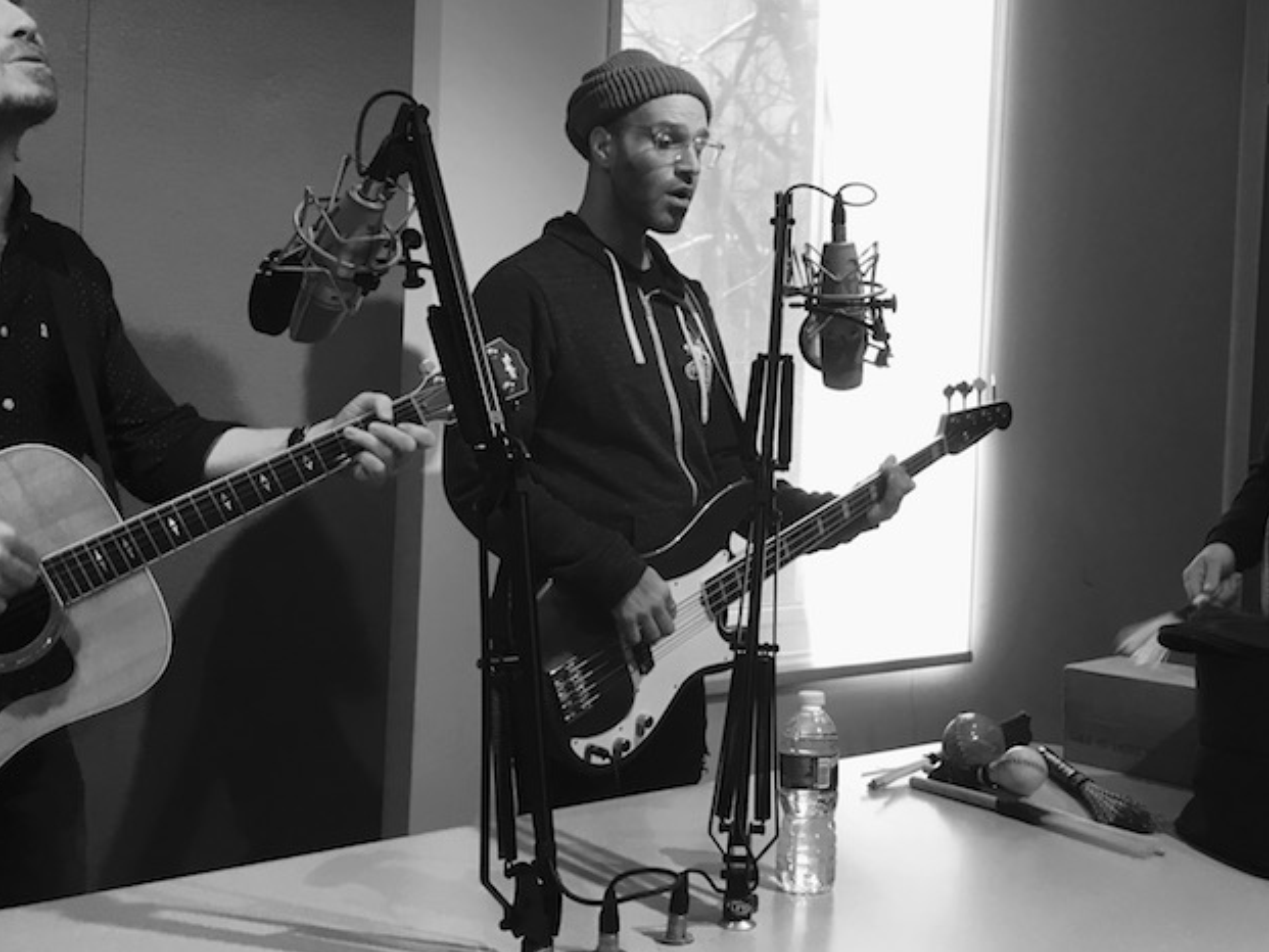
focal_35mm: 42
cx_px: 777
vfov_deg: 34.3
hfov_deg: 44.5
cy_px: 406
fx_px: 1540
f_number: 2.2
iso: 32
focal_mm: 4.15
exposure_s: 1/30
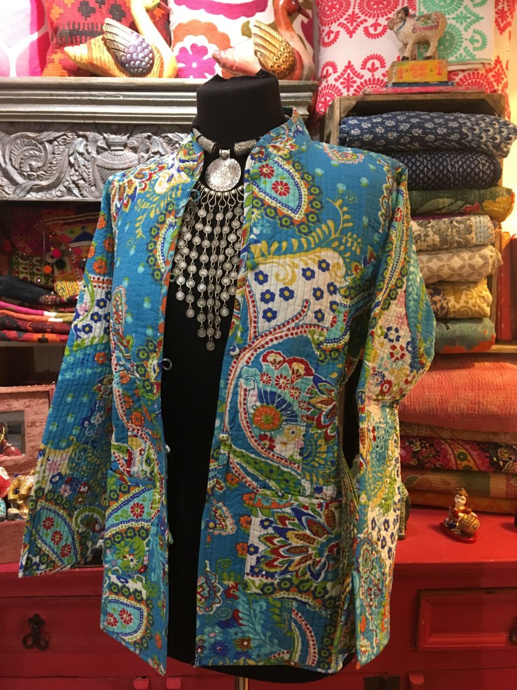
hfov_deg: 48.2
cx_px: 258
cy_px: 345
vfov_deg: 61.7
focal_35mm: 29
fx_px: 577
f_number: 2.2
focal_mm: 4.15
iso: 200
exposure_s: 1/20
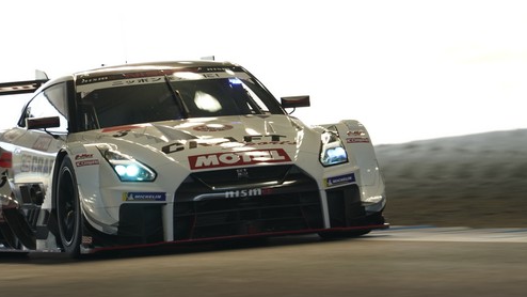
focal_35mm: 800
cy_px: 81
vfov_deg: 1.5
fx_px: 11180
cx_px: 172
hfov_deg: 2.7
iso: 400
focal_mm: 524
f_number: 6.3
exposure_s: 1/125
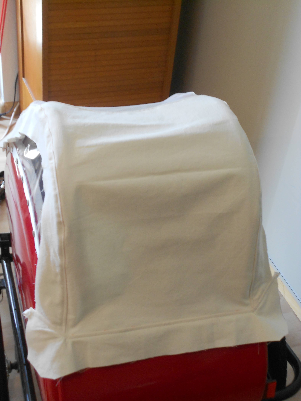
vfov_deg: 34.3
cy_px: 200
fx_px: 649
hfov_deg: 26.1
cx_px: 150
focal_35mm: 56
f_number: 4.9
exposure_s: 1/30
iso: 200
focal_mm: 10
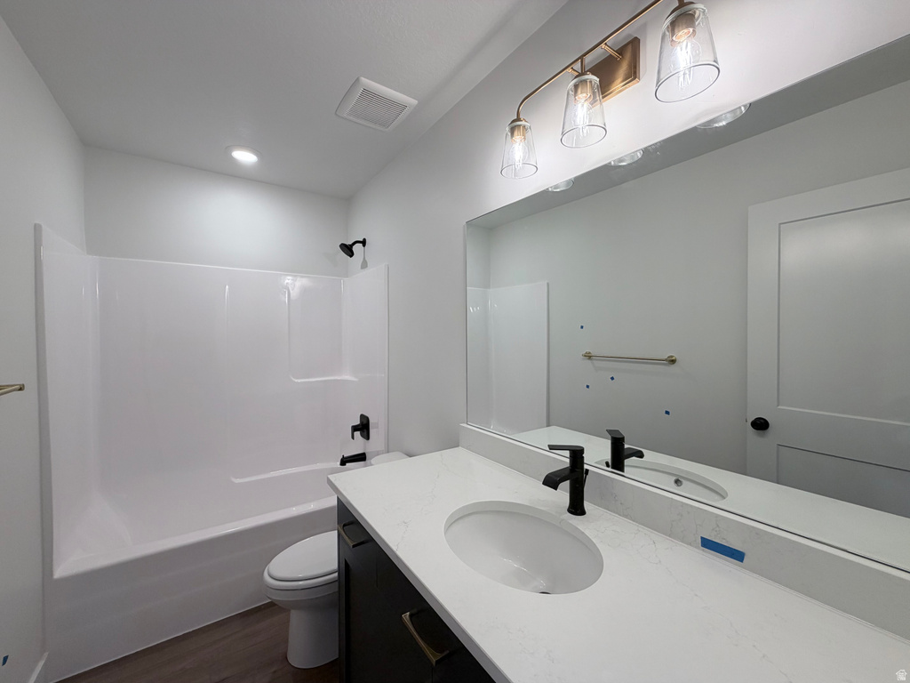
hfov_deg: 102.1
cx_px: 455
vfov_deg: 85.7
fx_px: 368
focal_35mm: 14
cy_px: 342
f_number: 2.2
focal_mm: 2.22
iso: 80
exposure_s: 1/120
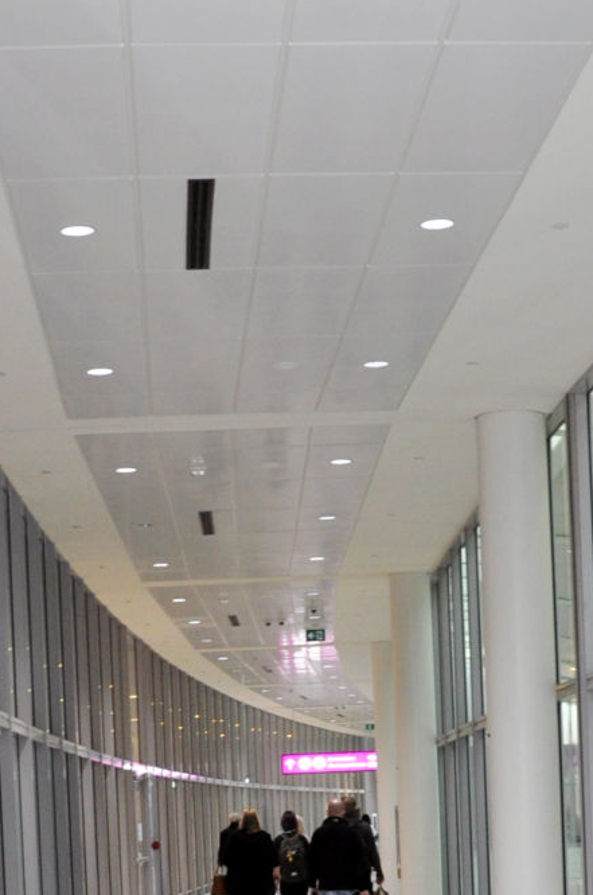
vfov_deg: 24.7
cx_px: 354
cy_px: 921
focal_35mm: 78
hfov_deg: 17.4
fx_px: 1934
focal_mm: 18
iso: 800
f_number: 4
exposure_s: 1/60
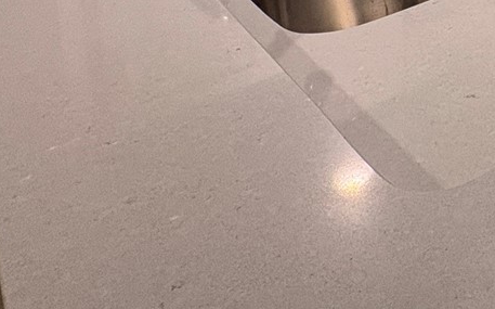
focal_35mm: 52
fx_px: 701
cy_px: -236
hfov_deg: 27.3
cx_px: 740
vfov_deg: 19.2
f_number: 2.2
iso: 200
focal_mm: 2.22
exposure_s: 1/120
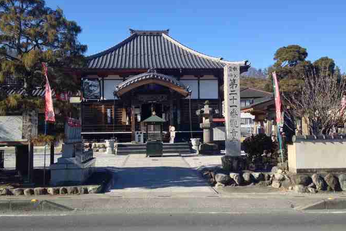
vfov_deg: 34.2
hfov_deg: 49.5
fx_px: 375
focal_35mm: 39
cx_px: 167
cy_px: 123
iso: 50
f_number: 2.4
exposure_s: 1/890
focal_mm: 4.28
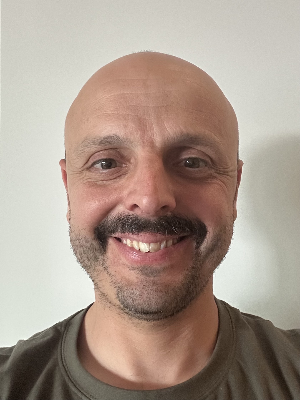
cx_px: 150
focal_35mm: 30
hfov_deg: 46.8
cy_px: 200
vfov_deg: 60.0
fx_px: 347
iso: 320
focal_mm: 2.69
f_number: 1.9
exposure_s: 1/43
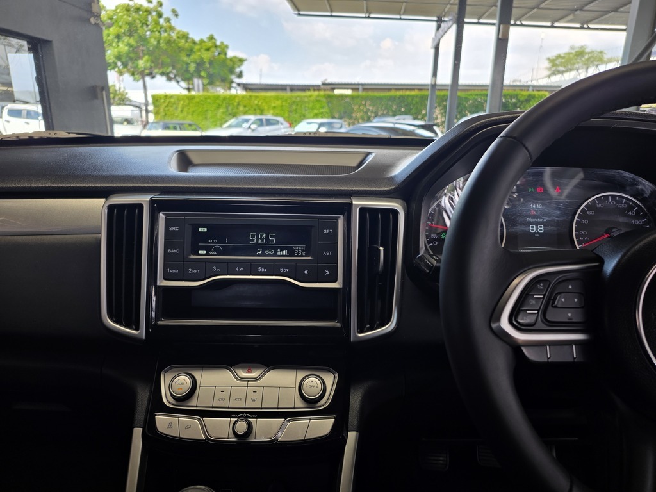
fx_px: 436
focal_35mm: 23
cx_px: 328
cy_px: 246
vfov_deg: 58.9
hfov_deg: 73.9
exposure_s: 1/180
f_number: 1.7
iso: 50
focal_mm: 6.25
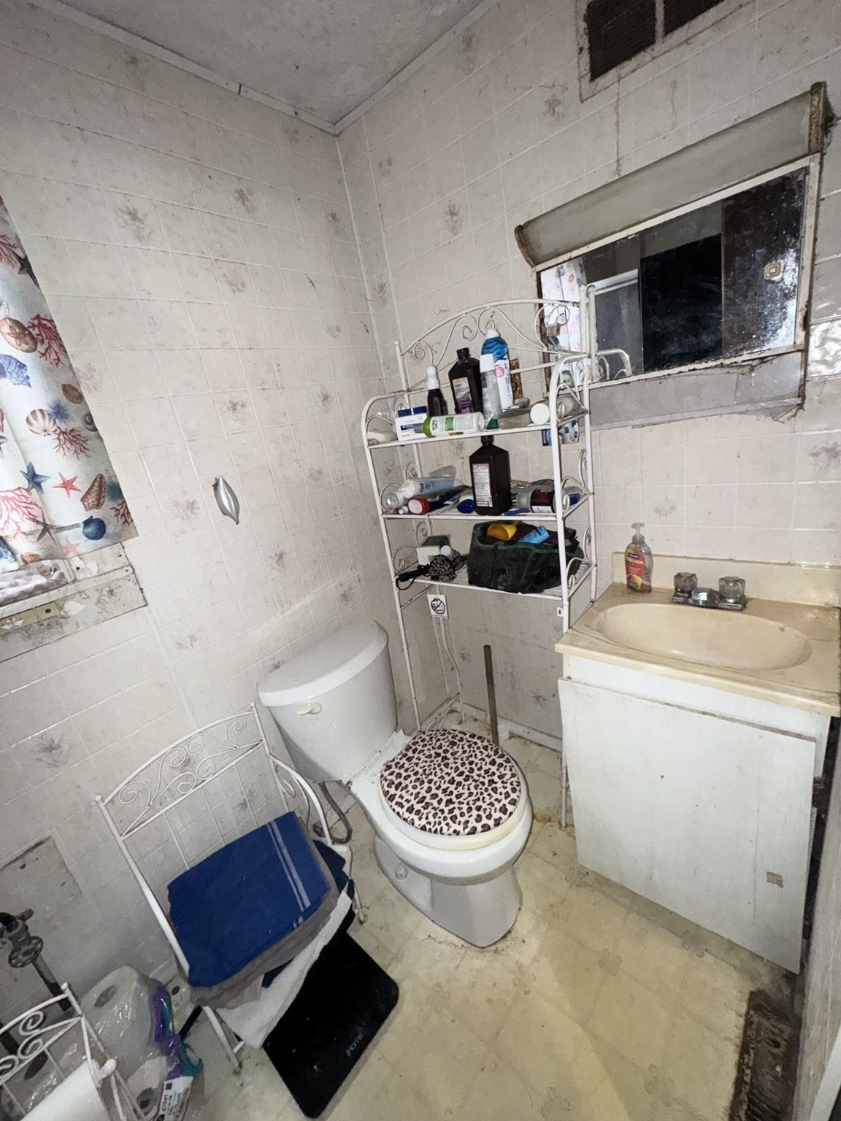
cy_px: 560
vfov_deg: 102.1
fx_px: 454
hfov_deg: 85.7
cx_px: 420
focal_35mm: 14
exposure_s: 1/40
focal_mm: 2.22
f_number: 2.2
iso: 160
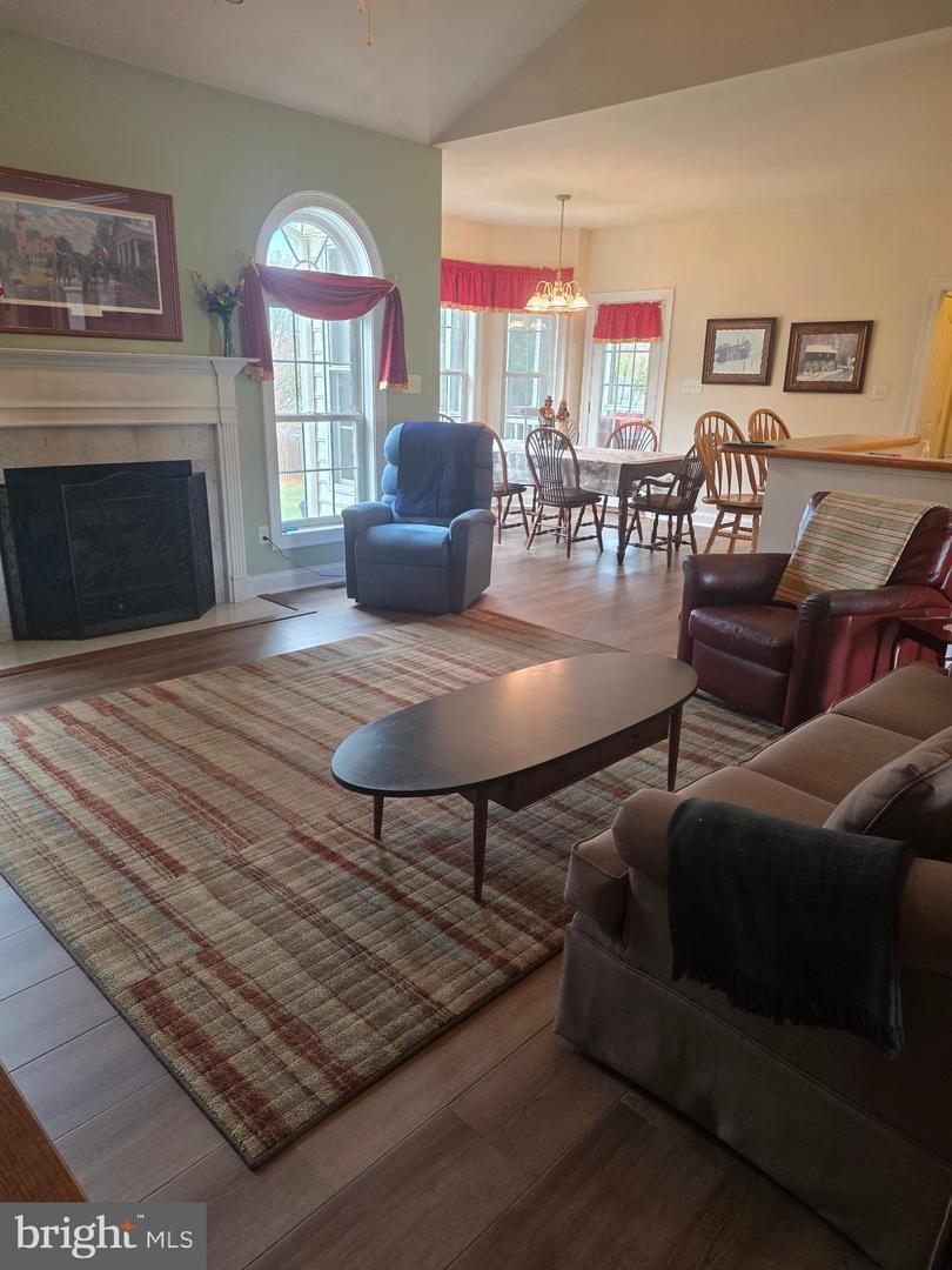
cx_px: 476
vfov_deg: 73.9
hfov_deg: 58.9
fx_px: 843
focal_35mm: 23
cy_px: 635
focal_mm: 6.25
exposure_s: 1/120
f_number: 1.7
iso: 320
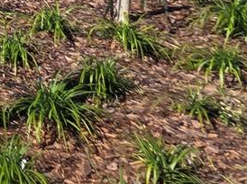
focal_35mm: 76
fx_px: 542
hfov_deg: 16.3
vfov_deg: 13.5
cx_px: -298
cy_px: -272
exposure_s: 1/2524
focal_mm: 2.2
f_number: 1.9
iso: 40
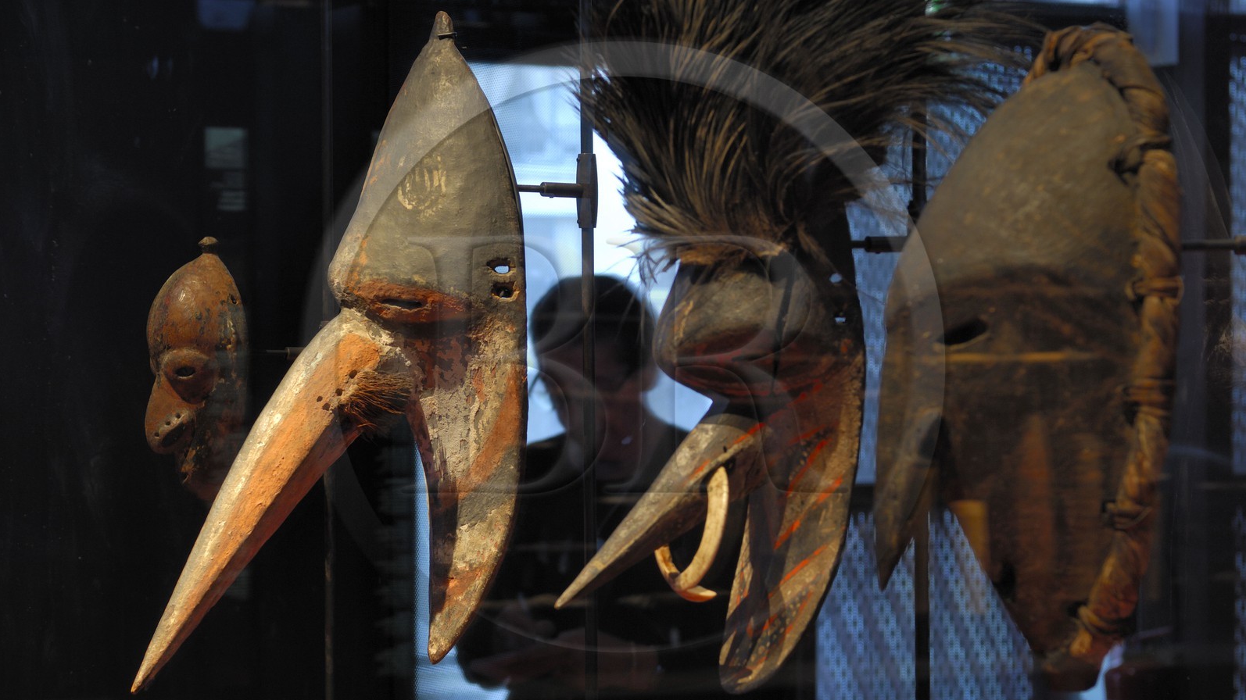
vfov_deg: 11.8
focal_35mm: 103
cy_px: 366
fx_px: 3387
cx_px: 622
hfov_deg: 20.8
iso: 100
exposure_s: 1.6
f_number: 6.3
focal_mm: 65
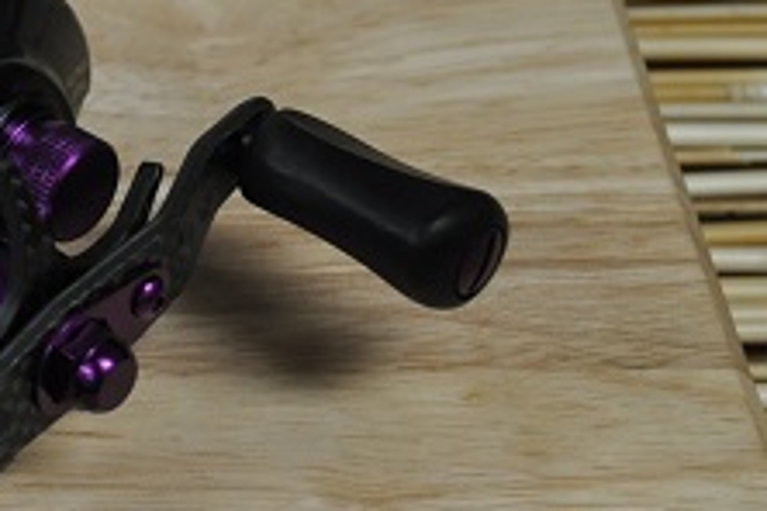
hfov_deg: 17.5
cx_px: -83
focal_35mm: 113
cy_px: 104
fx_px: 2407
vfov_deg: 12.1
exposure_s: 1/60
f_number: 5
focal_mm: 26
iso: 800
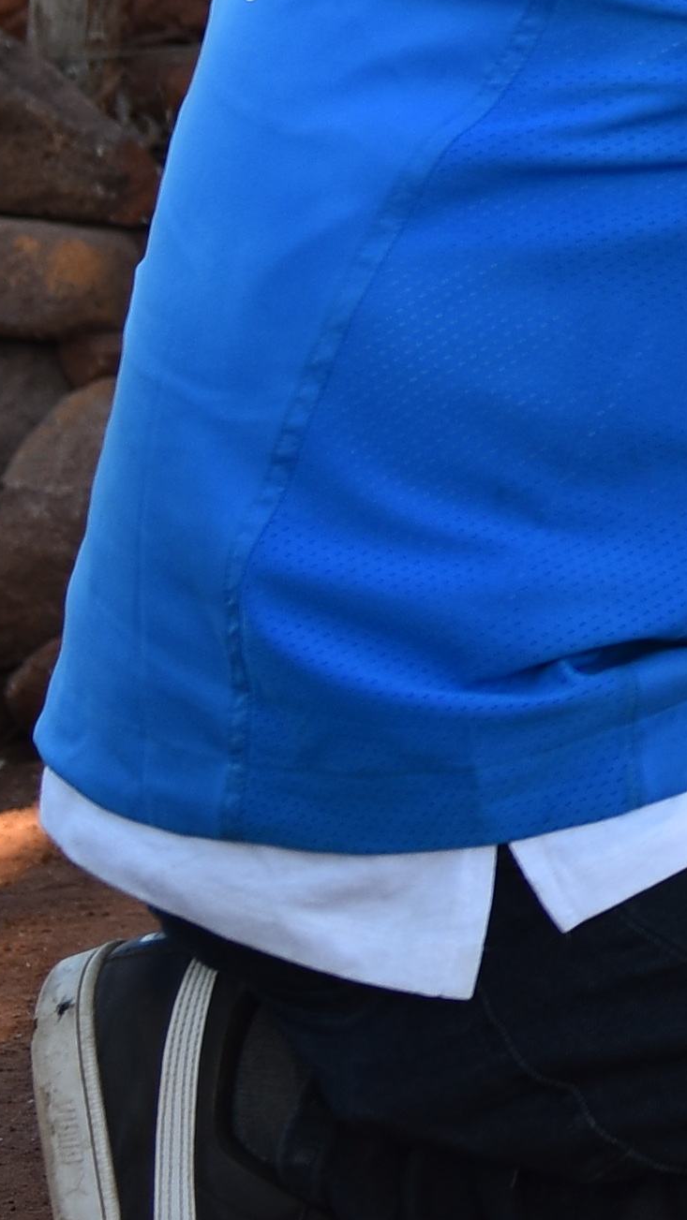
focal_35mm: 225
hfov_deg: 5.0
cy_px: -412
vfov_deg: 9.4
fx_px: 7286
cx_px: 2387
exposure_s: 1/400
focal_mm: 38
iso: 100
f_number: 3.5
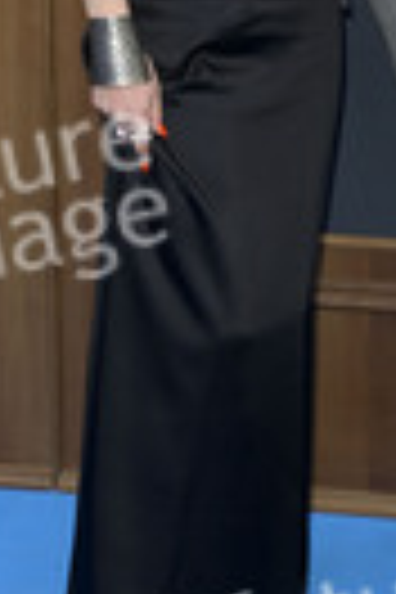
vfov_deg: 15.1
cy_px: -4
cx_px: 428
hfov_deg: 10.2
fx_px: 2194
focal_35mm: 133
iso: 500
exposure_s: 1/250
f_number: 5.6
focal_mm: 44
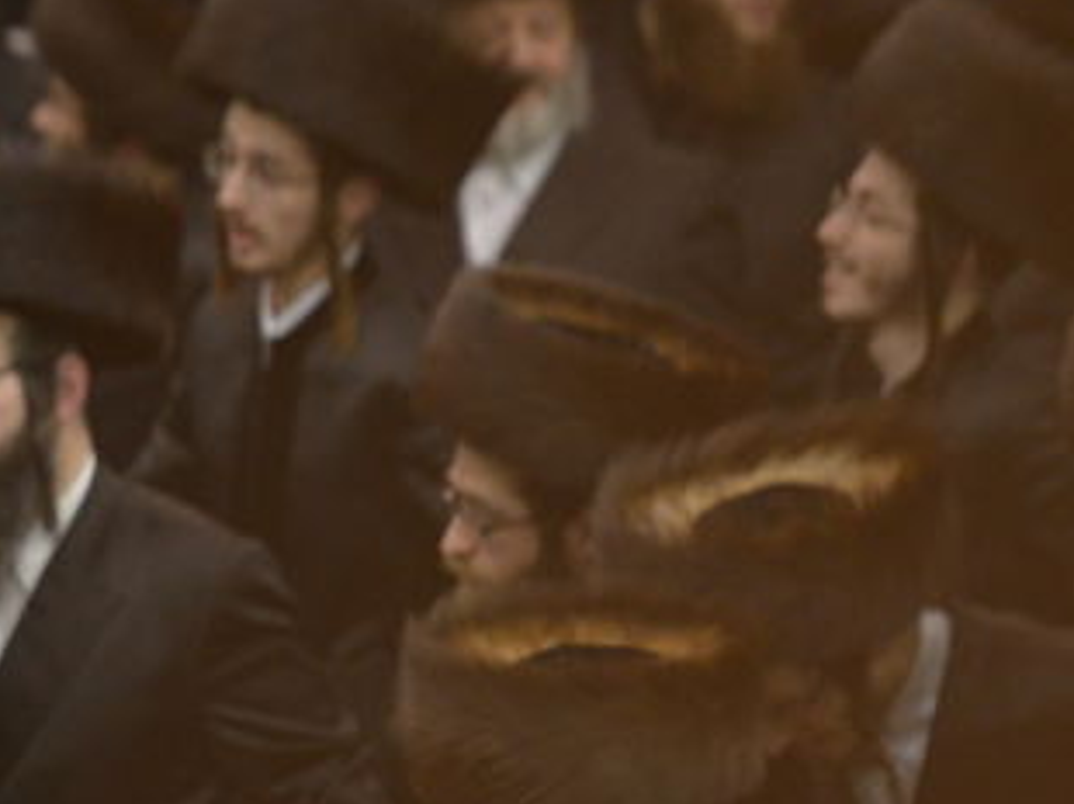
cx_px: -617
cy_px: 833
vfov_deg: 2.7
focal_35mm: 540
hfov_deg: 3.7
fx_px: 16741
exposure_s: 1/200
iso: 1100
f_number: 3.2
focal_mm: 170
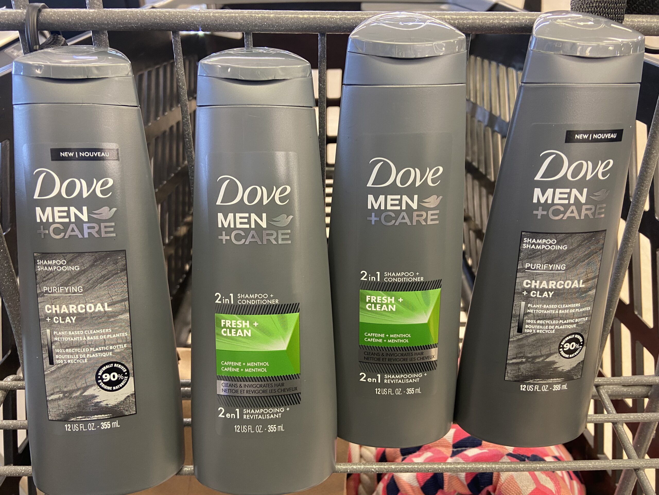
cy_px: 248
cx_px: 330
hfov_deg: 67.3
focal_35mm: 26
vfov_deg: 53.1
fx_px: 495
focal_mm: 4.25
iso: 125
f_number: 1.8
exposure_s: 1/53
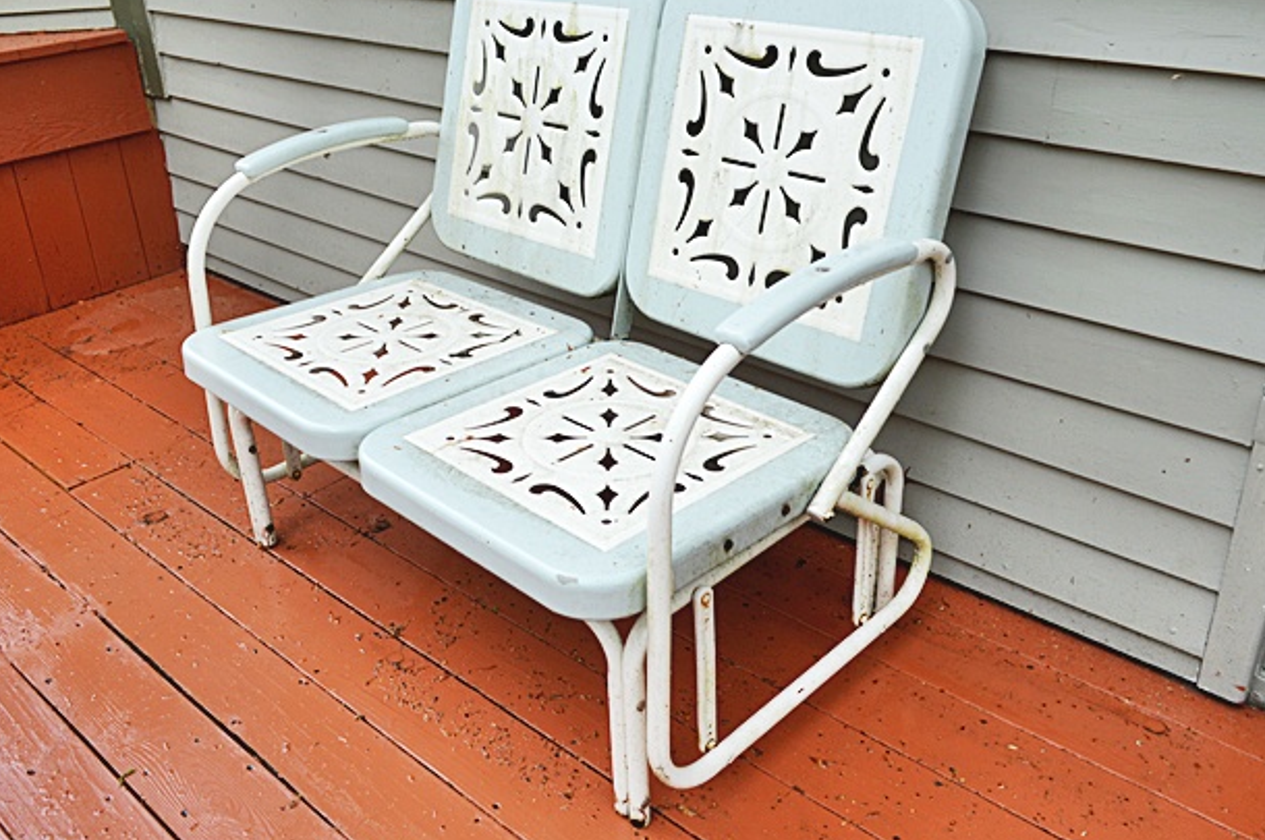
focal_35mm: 31
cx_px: 606
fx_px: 1088
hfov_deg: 60.3
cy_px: 372
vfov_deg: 42.2
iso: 280
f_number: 5.6
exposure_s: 1/125
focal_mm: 18
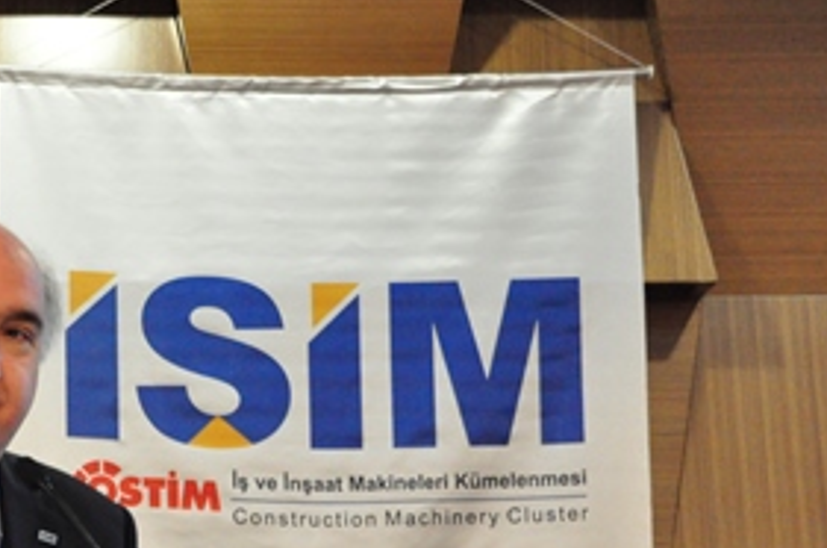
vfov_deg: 13.3
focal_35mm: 101
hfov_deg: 20.1
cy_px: 514
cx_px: 197
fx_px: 2315
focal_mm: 34
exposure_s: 1/50
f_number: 5
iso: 3200
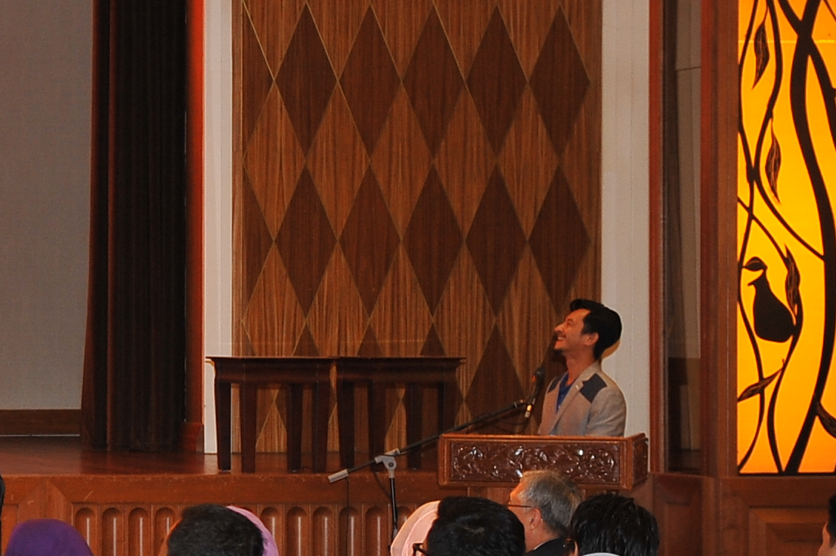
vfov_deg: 9.2
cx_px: -467
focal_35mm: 149
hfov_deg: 13.0
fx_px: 3458
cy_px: 340
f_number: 3.5
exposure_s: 1/80
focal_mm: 38
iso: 640
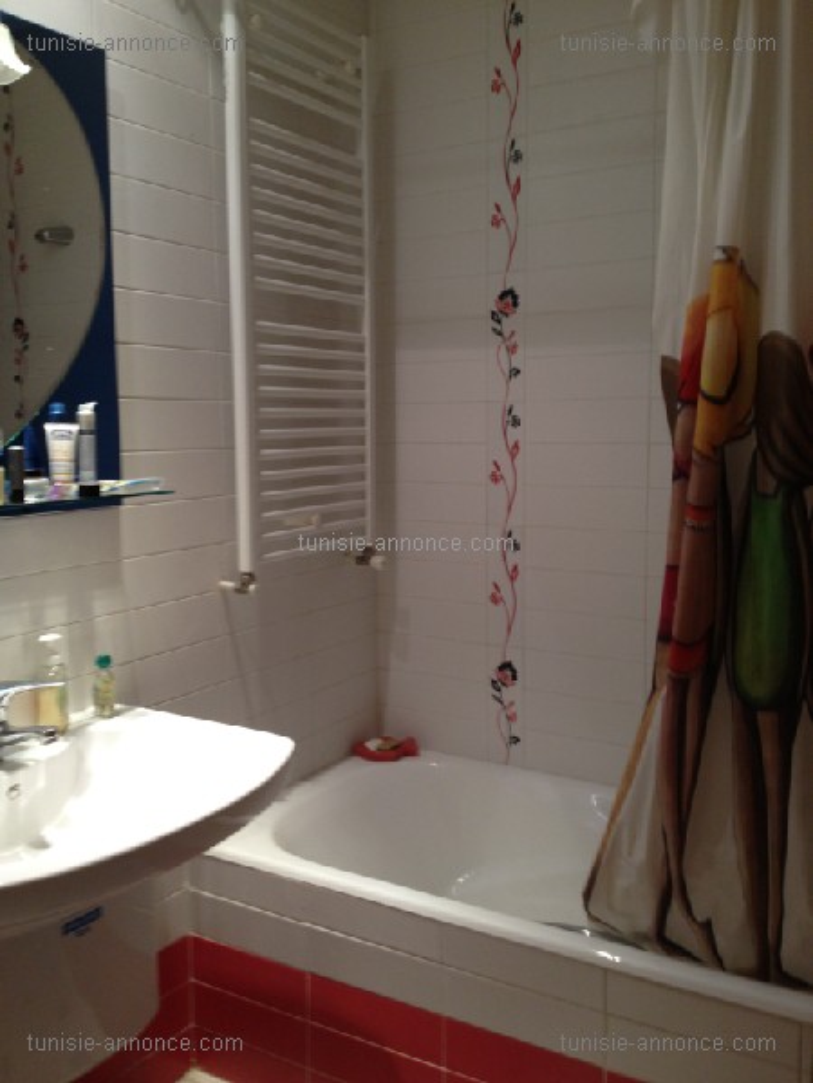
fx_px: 1096
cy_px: 542
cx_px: 406
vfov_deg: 52.6
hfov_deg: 40.7
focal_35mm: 35
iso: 80
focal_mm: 4.28
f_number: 2.4
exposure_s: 1/20
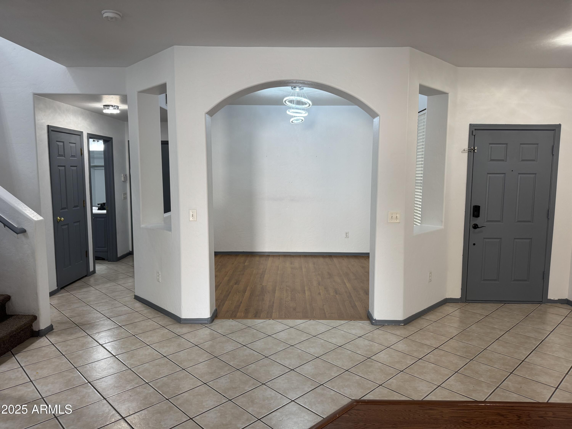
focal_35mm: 24
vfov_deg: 56.8
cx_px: 286
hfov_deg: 71.6
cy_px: 214
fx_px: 397
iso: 160
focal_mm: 6.76
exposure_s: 1/120
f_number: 1.78
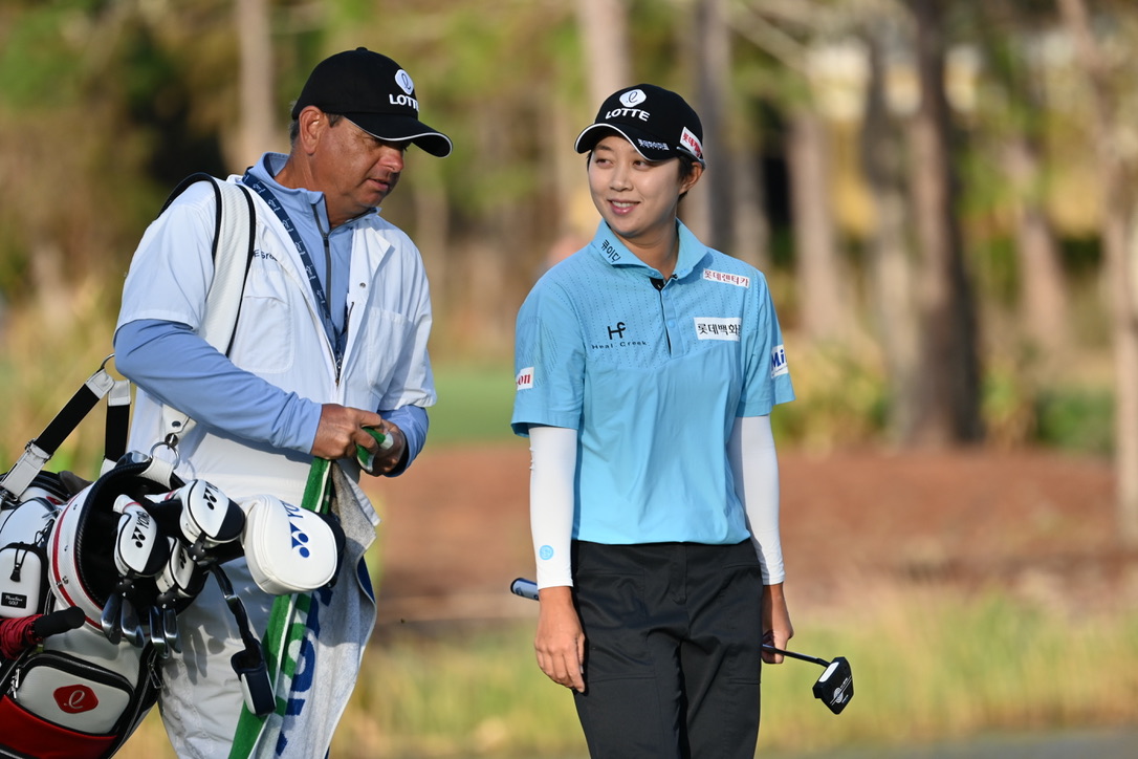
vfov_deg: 2.3
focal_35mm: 600
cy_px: 380
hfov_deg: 3.4
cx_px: 569
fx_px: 18965
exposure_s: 1/640
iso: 280
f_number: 5.6
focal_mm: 400
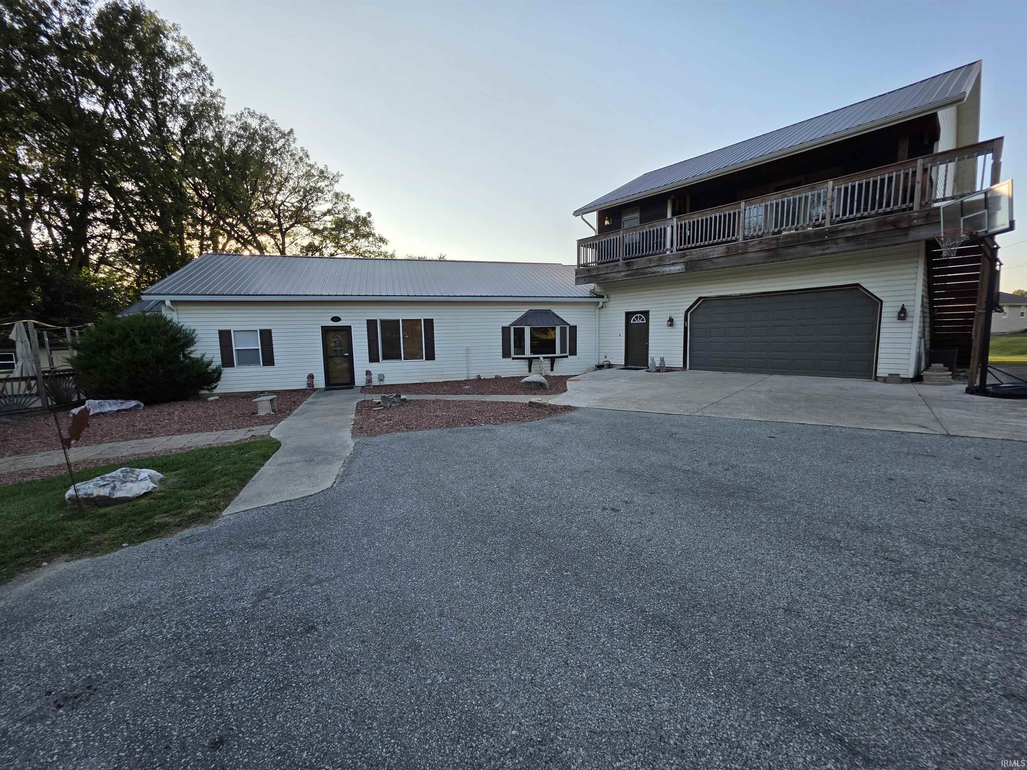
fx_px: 386
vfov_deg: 89.9
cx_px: 514
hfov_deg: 106.2
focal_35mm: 13
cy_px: 385
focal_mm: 2.2
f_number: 1.9
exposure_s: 1/598
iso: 40
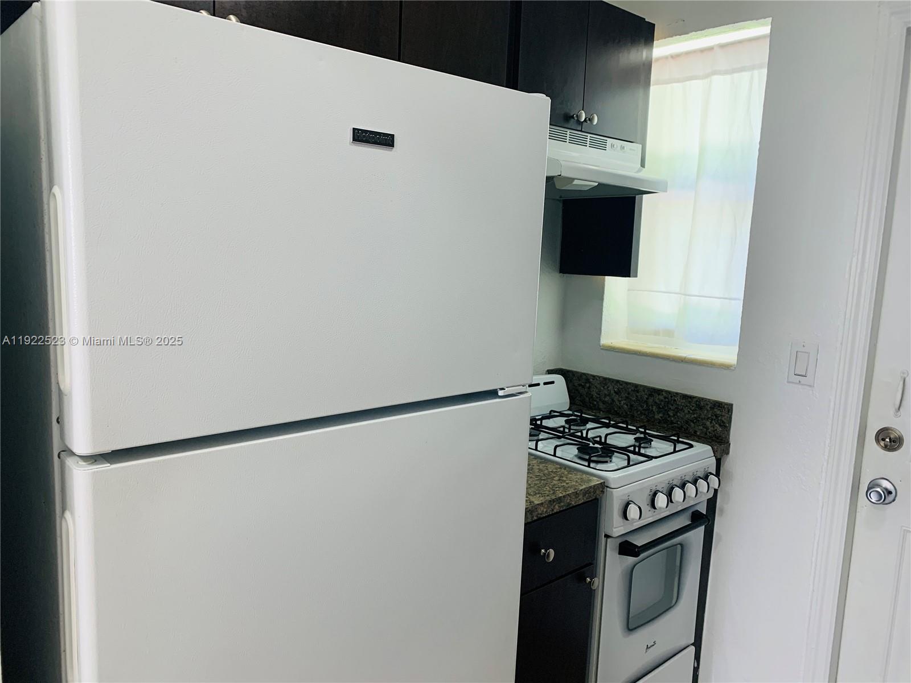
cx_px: 456
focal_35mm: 26
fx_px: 684
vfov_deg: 53.1
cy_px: 342
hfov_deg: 67.3
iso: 125
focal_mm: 4.25
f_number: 1.8
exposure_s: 1/60
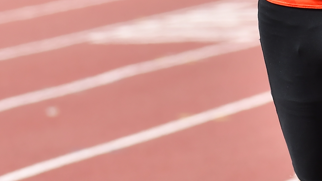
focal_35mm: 1225
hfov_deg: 1.8
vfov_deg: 1.0
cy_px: -102
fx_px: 10458
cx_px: 307
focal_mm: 200
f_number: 5.6
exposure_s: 1/1000
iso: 200
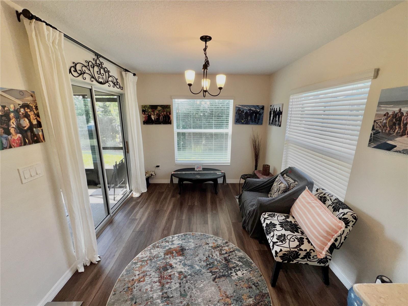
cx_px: 204
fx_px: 165
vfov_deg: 85.7
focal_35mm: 14
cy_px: 153
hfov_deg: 102.1
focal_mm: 2.22
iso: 32
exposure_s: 1/166
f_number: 2.2
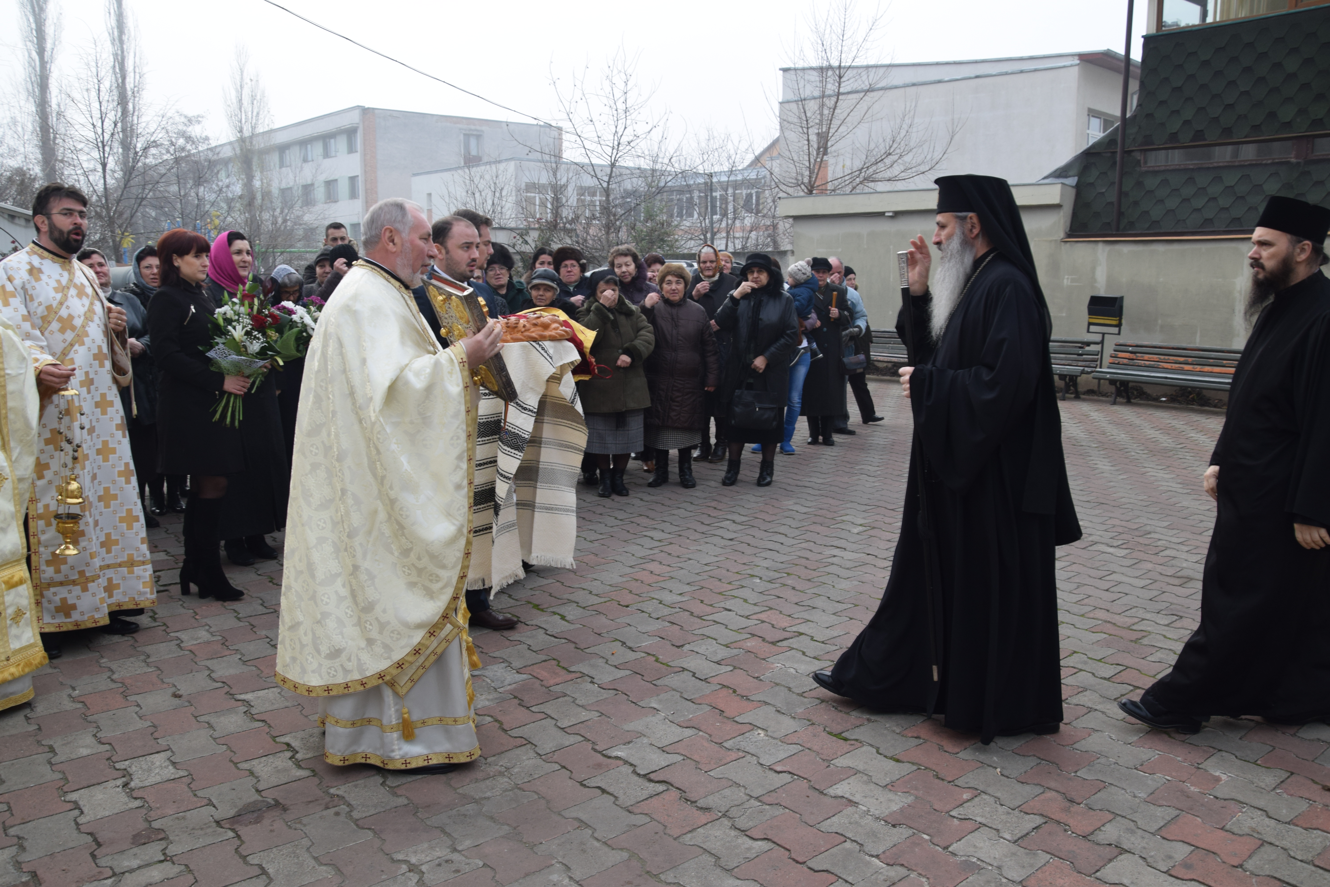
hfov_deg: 67.4
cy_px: 444
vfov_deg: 47.9
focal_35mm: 27
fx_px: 997
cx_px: 665
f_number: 7.1
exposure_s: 1/200
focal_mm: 18
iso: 400
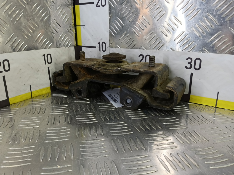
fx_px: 155
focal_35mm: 23
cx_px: 117
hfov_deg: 73.9
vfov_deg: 58.9
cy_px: 88
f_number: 1.6
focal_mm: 4.11
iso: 121
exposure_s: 1/50
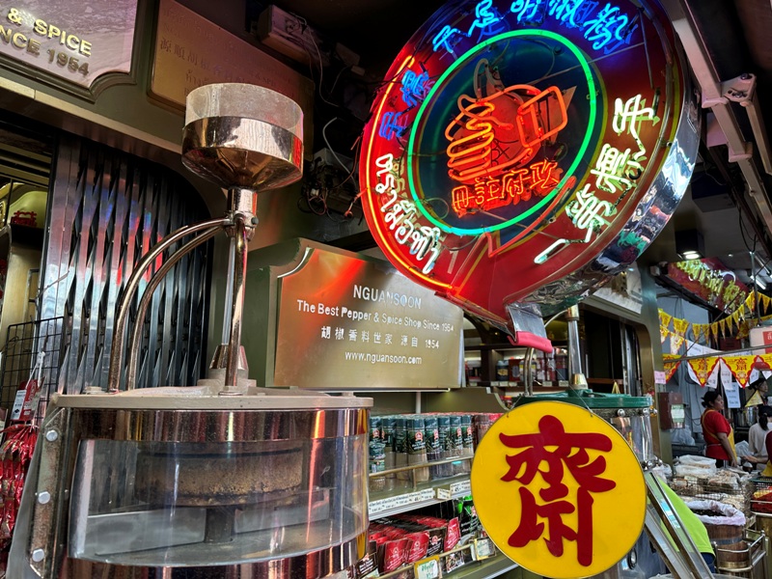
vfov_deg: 56.8
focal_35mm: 24
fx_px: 535
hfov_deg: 71.6
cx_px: 386
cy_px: 290
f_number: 1.78
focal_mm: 6.86
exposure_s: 1/100
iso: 64
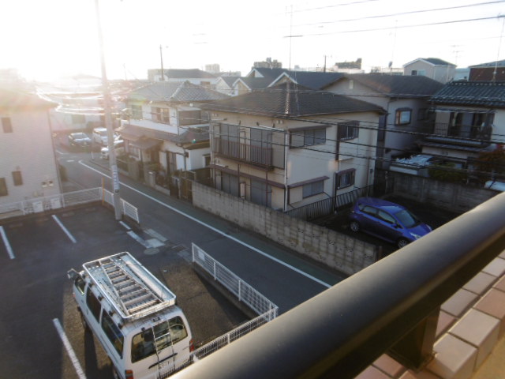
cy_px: 190
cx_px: 252
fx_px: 350
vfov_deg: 56.8
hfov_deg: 71.6
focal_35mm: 24
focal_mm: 4.3
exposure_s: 1/200
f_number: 3.1
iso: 100
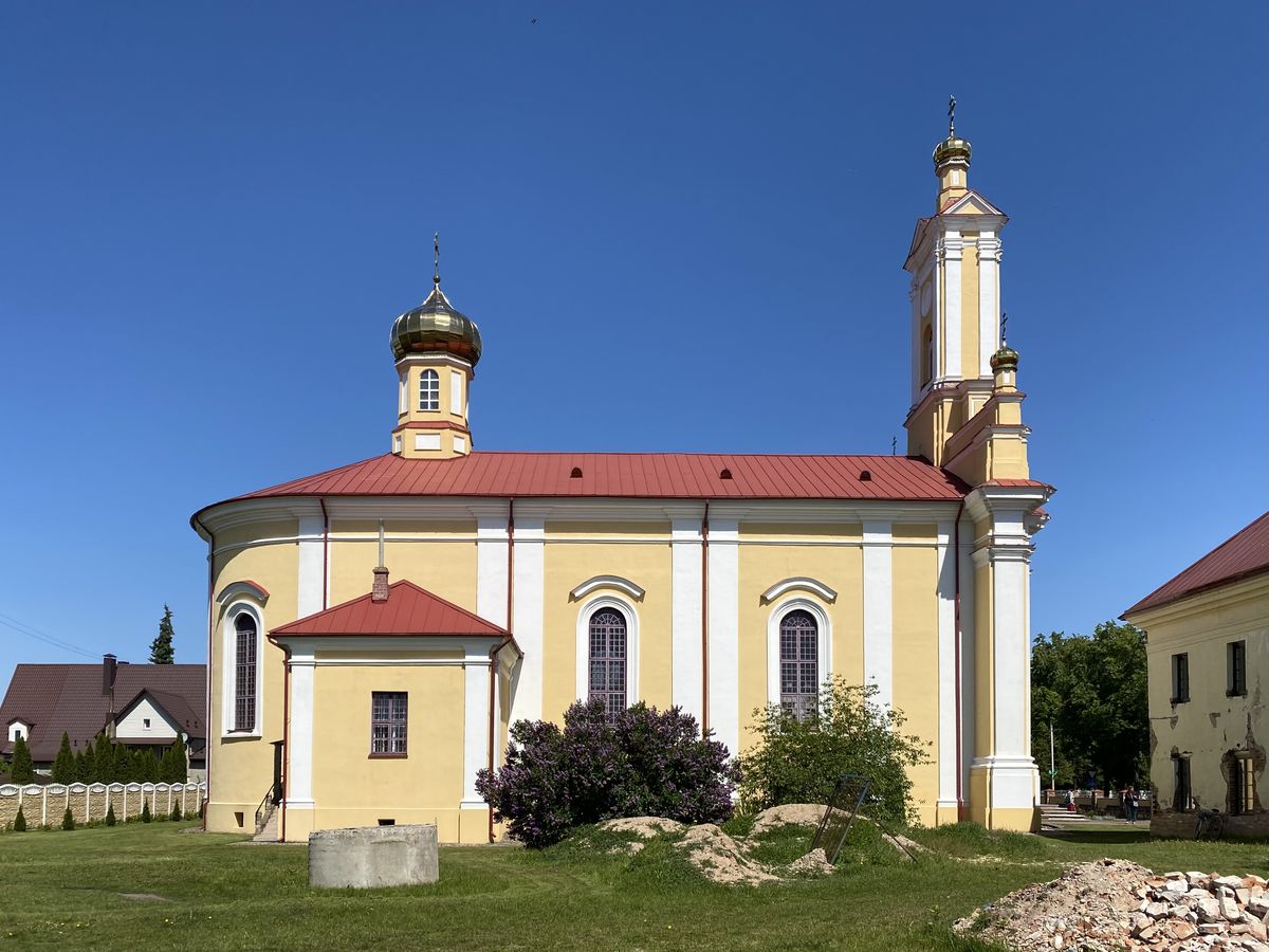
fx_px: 953
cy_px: 476
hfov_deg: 67.3
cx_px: 634
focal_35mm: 26
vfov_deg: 53.1
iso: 32
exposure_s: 1/4444
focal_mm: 4.25
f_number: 1.8
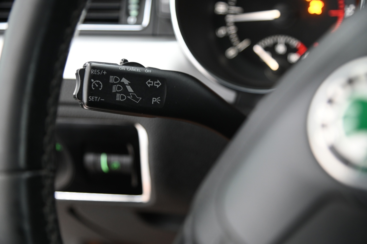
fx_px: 672
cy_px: 122
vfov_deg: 20.6
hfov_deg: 30.5
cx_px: 184
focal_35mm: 66
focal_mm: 66
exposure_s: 1/10
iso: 2000
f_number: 4
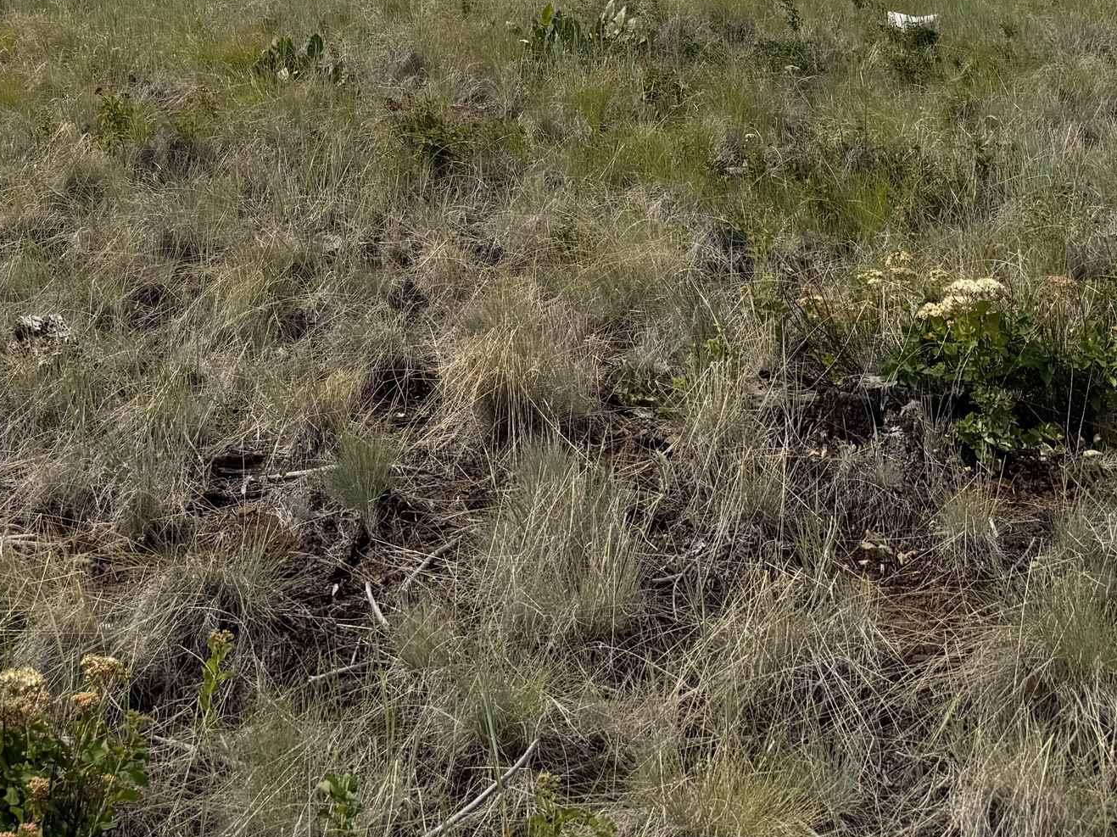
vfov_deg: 24.1
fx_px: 1807
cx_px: 252
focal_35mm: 56
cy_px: -121
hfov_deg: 33.5
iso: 80
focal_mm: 6.76
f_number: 1.78
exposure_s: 1/9009
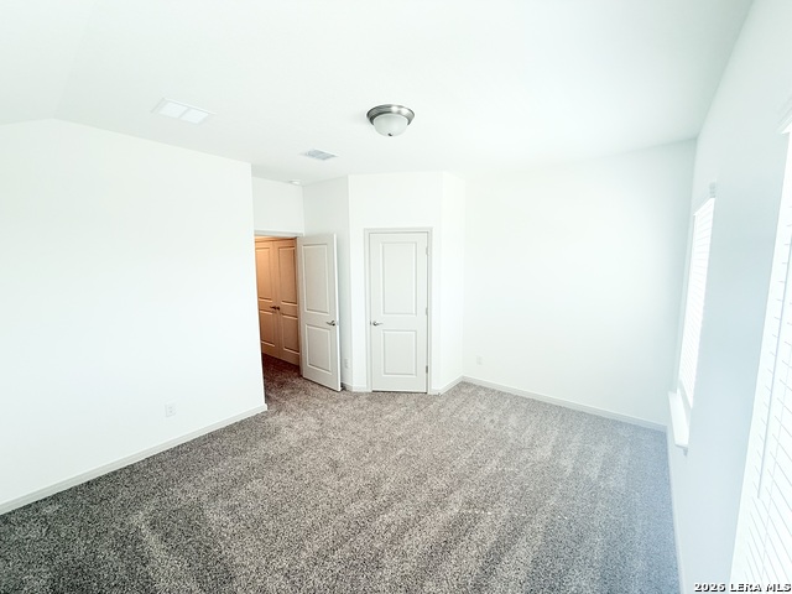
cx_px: 396
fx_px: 320
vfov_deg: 85.7
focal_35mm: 14
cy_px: 297
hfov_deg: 102.1
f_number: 2.2
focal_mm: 2.22
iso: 64
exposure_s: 1/99
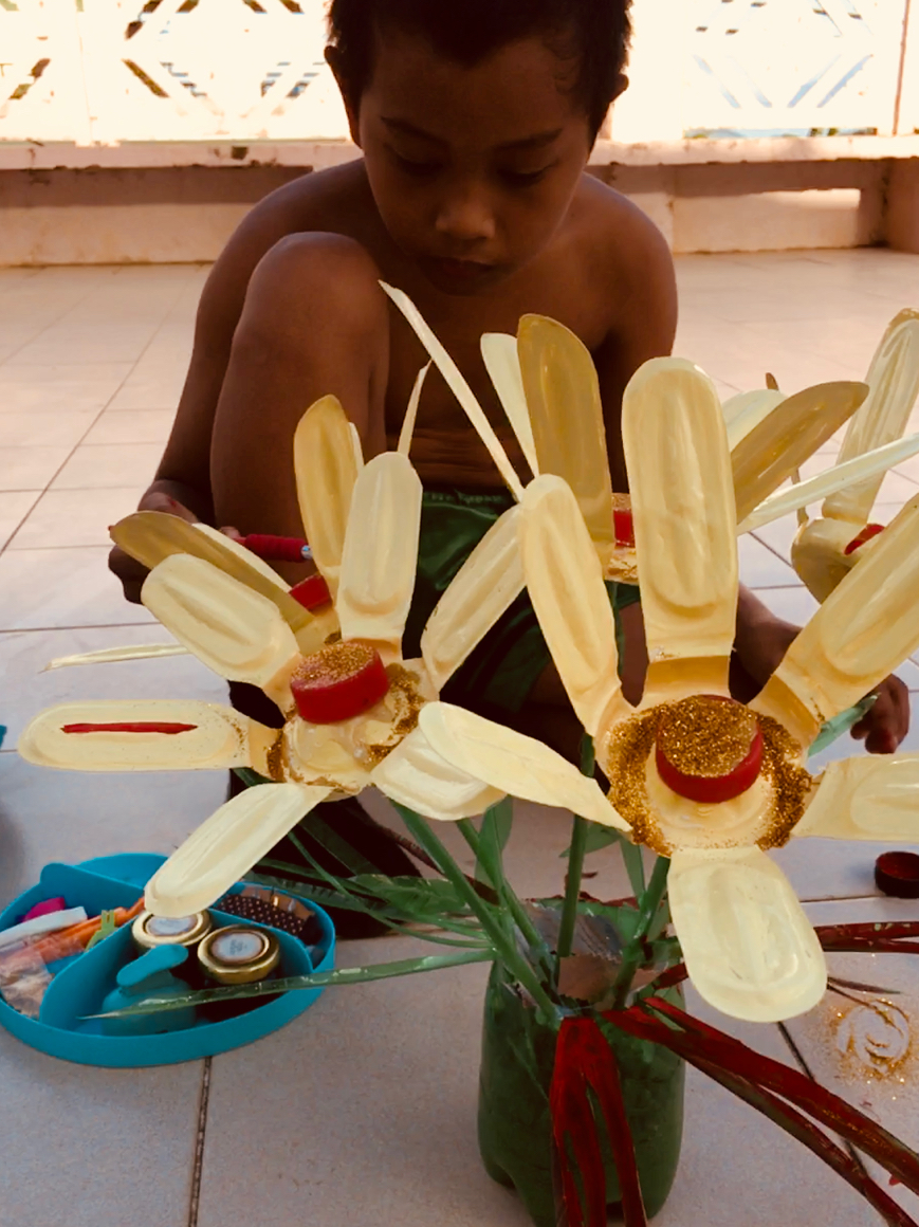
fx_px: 1134
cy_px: 675
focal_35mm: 32
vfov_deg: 56.7
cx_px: 457
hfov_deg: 44.1
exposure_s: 1/663
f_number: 2.2
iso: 25
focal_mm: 4.15
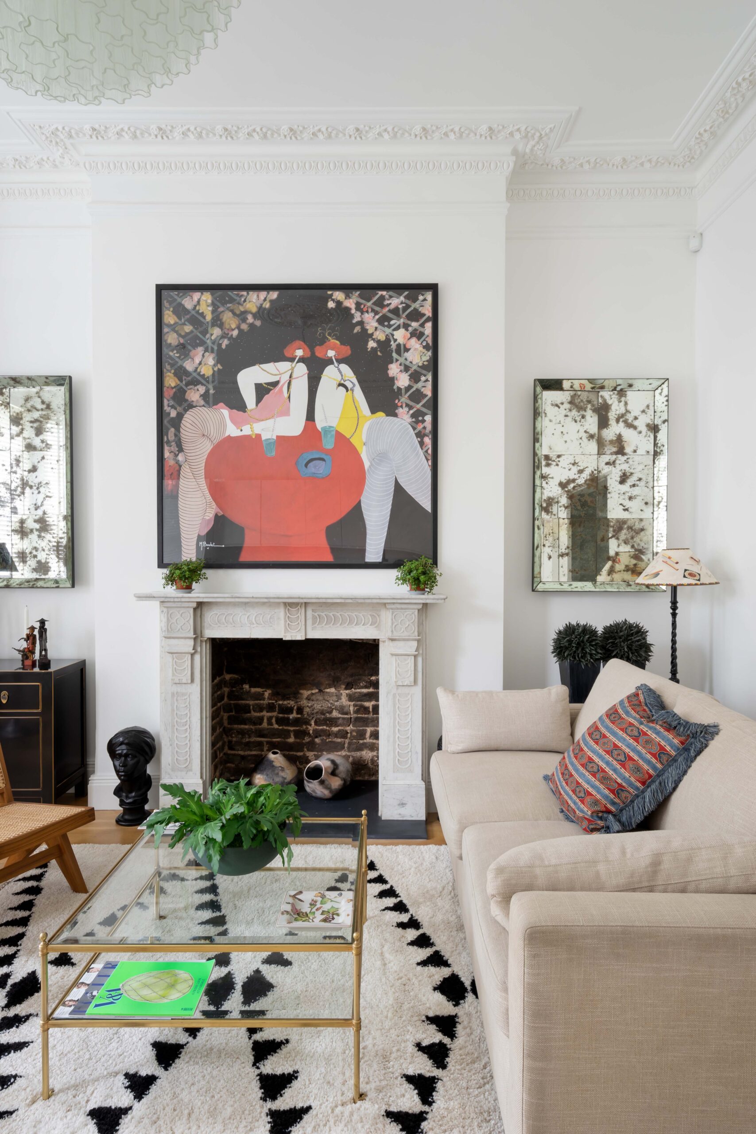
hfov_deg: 64.6
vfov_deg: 86.9
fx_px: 598
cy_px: 567
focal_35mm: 19
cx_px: 378
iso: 200
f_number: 11
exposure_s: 1/1.43
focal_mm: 19
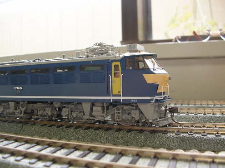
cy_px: 84
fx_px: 227
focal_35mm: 35
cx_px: 112
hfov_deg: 52.6
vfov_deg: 40.7
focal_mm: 5.8
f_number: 2.8
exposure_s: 1/12.8
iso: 50
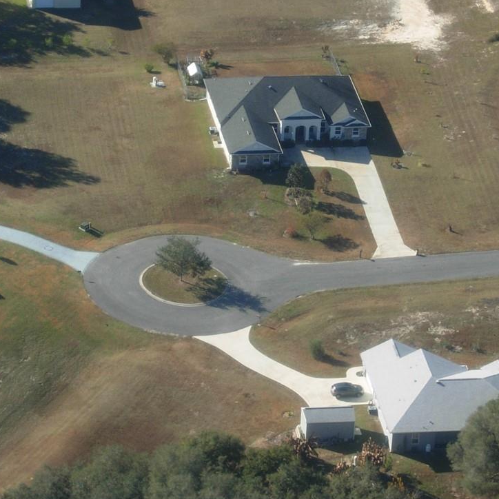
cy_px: 168
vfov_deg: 7.1
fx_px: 4012
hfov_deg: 7.1
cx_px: 366
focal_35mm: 246
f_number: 7.3
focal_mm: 26.3
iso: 50
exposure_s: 1/102
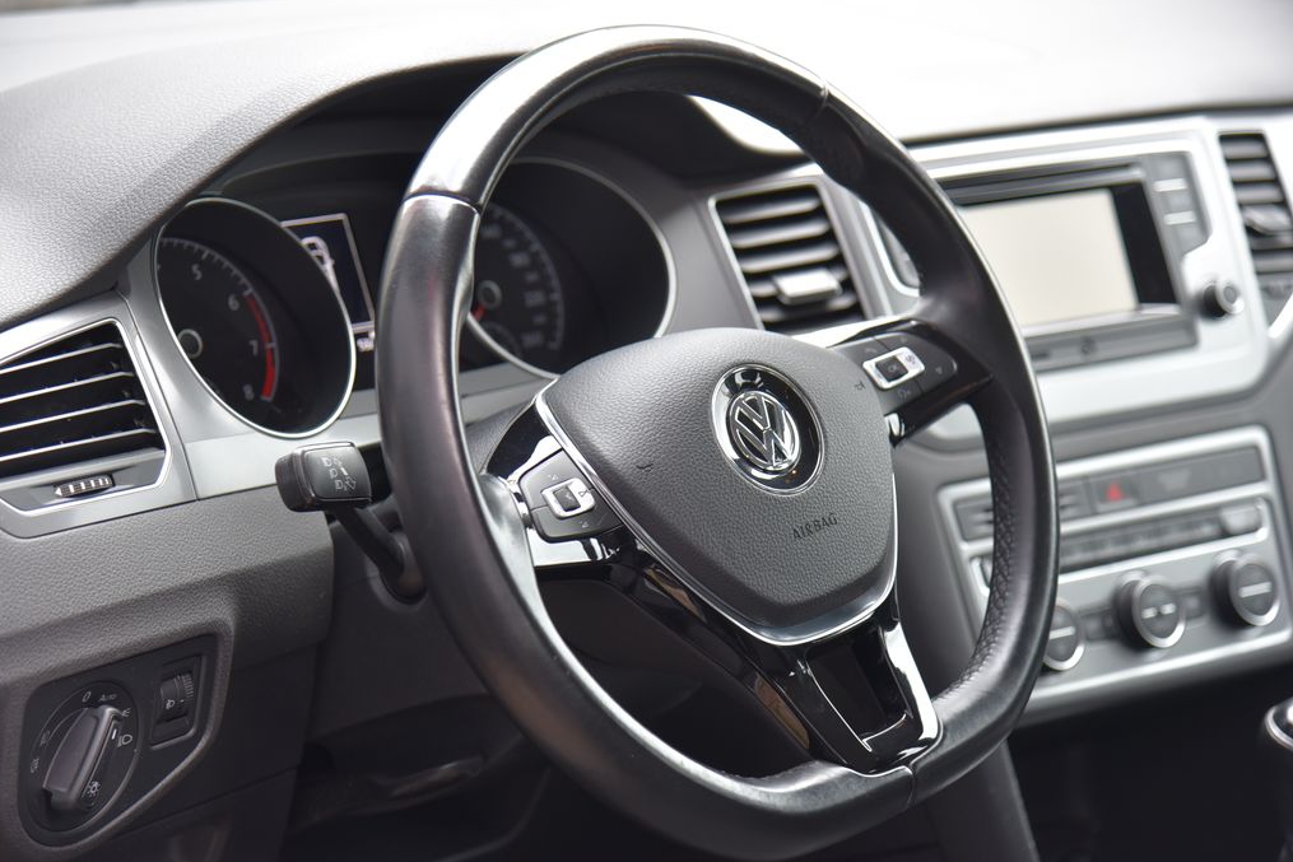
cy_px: 430
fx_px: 3807
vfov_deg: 12.9
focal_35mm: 106
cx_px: 642
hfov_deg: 19.3
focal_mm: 105
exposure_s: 1/80
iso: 500
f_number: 4.5
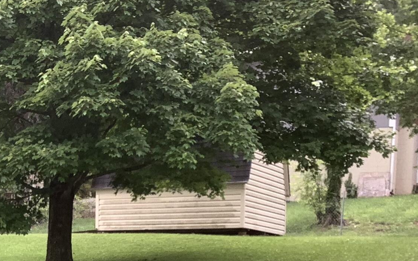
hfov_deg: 23.1
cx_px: 66
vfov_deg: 14.5
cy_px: 293
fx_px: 1002
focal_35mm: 88
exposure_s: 1/120
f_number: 2.4
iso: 25
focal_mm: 3.3
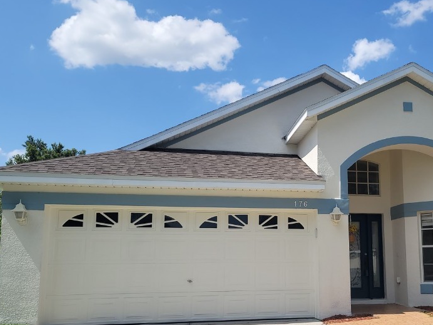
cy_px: 207
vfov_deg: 38.4
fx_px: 463
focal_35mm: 37
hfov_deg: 49.1
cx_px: 297
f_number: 1.8
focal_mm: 7
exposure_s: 1/1199
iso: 20
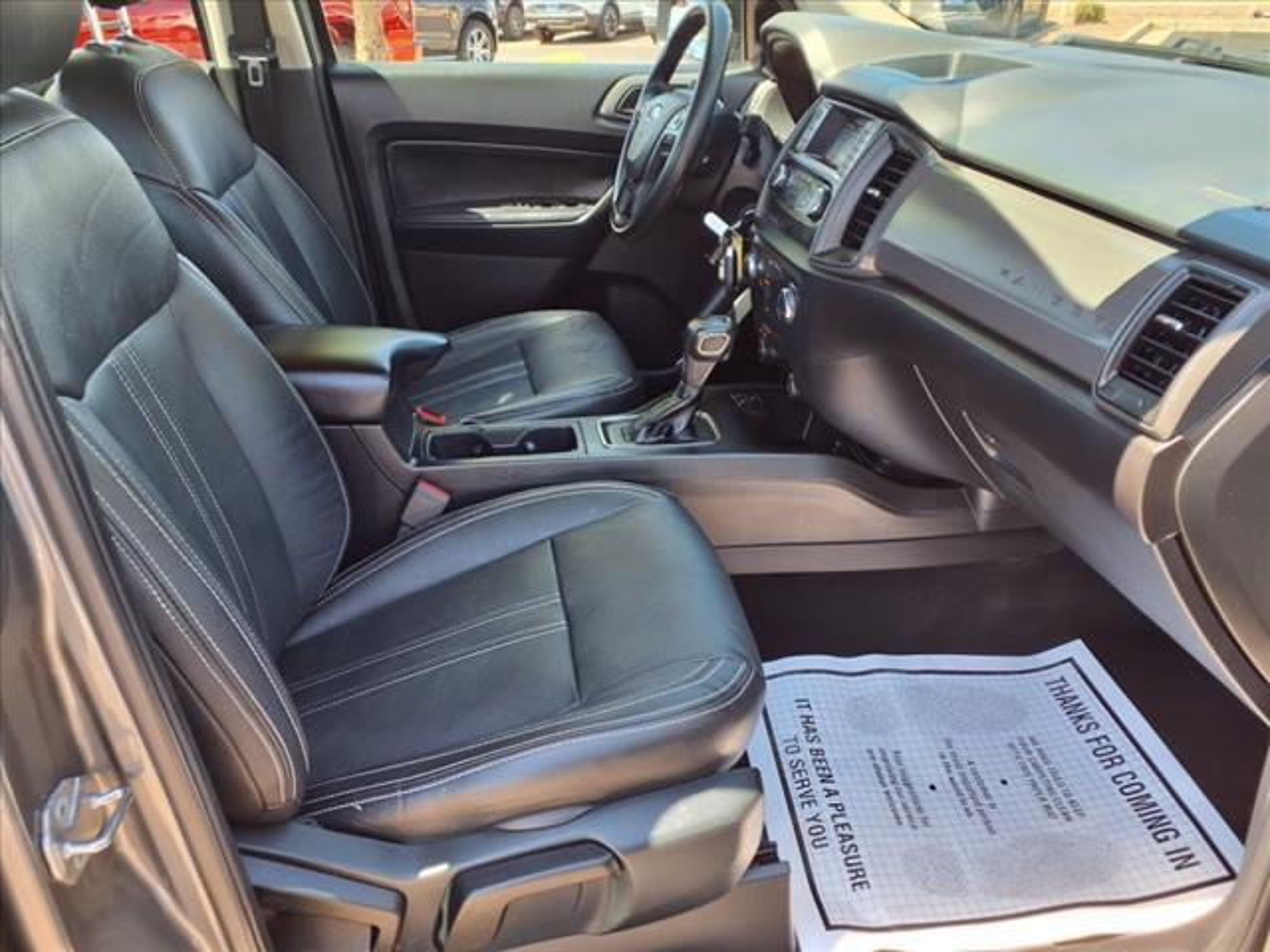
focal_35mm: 27
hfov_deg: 65.3
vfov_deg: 51.4
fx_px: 991
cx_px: 635
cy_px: 476
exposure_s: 1/120
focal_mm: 3.58
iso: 50
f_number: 1.9
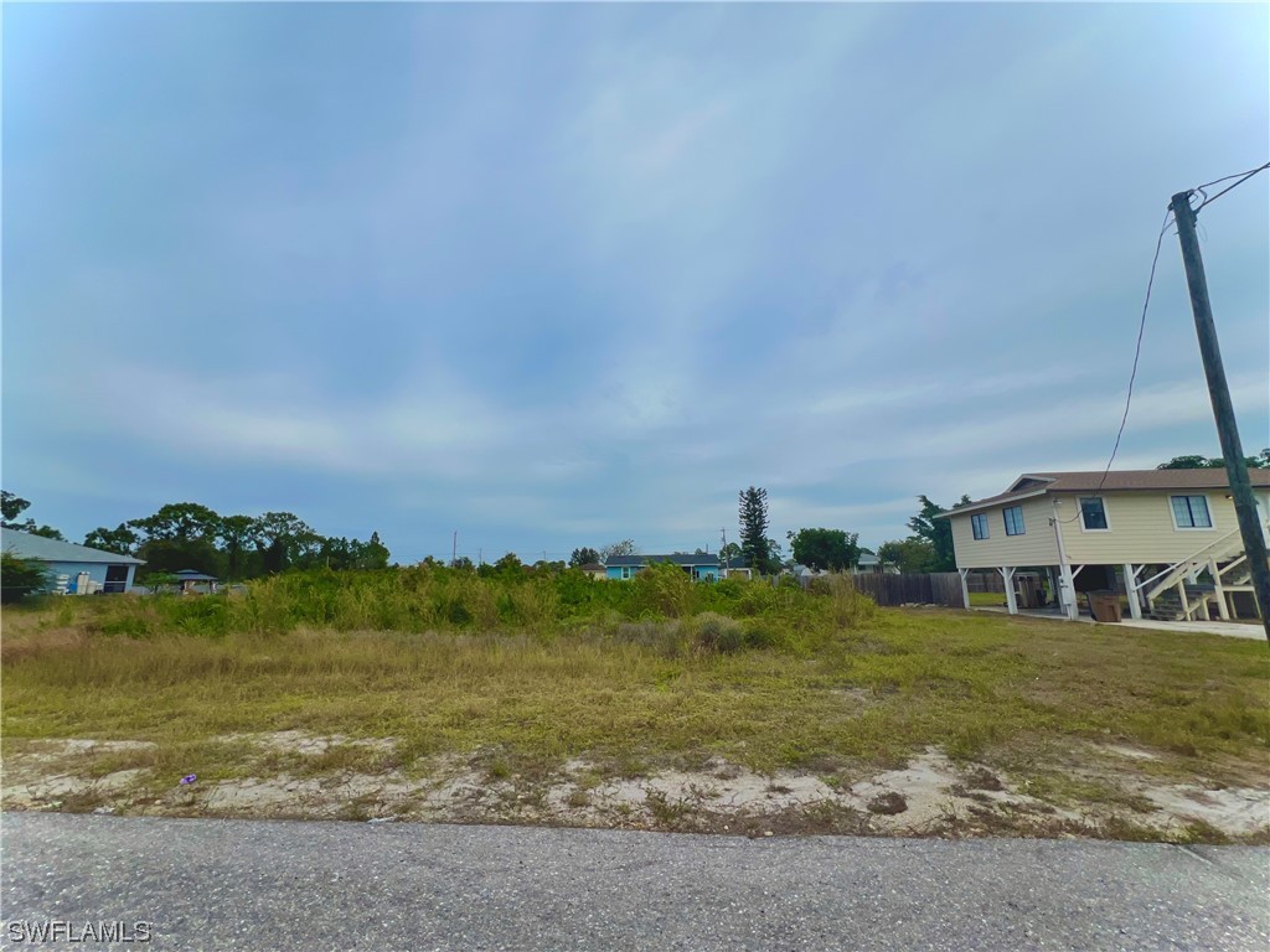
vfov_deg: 89.9
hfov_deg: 106.2
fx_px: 477
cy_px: 476
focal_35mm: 13
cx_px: 635
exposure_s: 1/1698
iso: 32
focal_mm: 1.57
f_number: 1.8
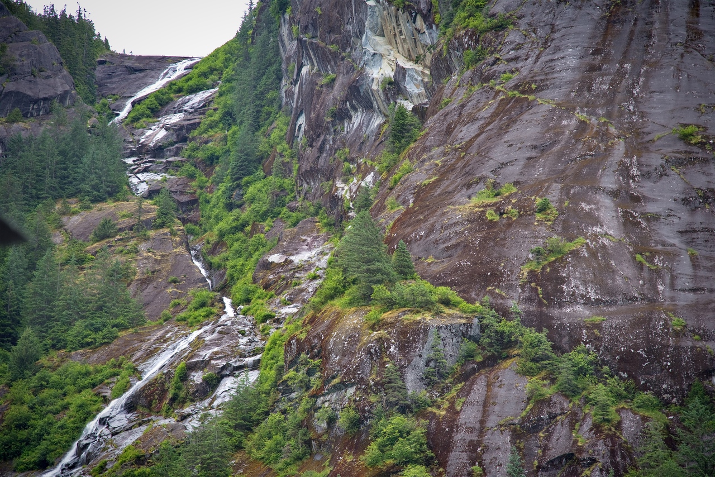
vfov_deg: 11.4
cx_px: 358
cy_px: 238
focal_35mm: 120
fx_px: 2384
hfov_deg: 17.1
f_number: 4
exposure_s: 1/250
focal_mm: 120
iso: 280
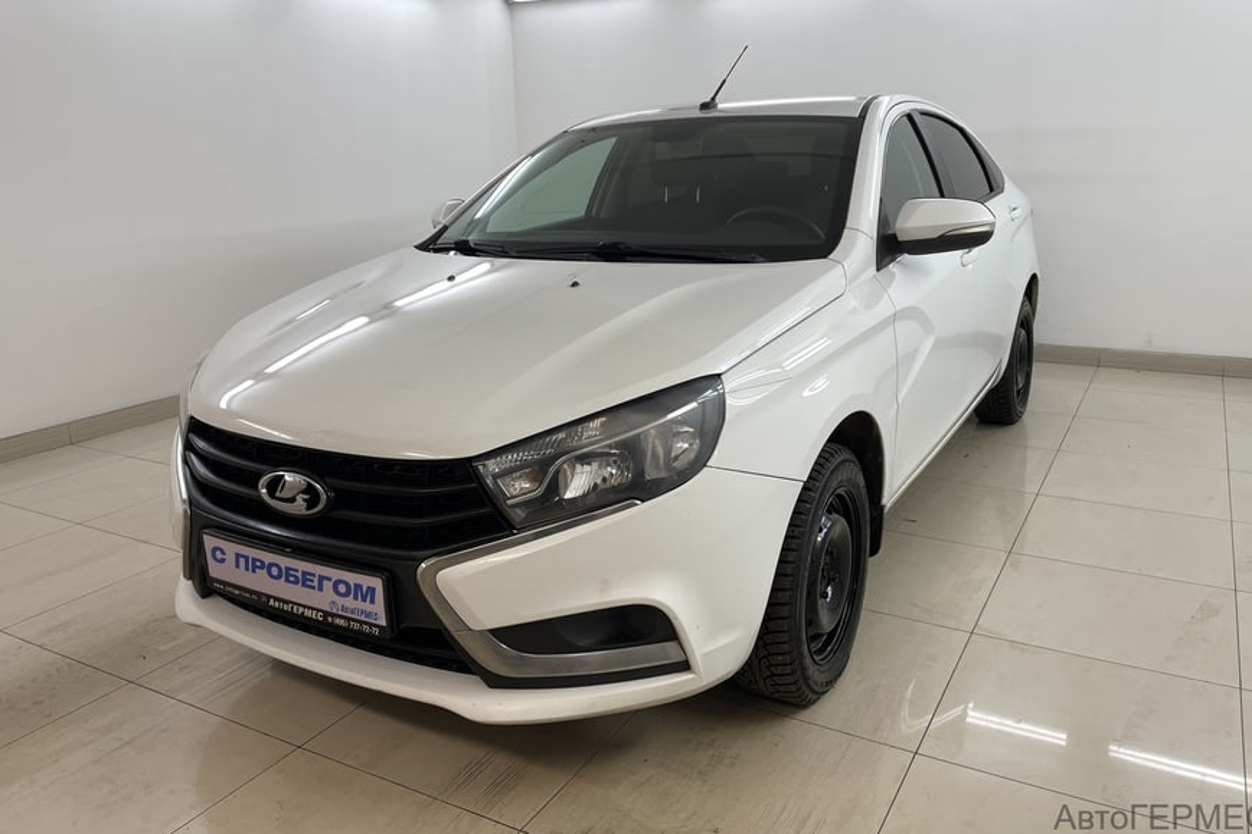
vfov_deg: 46.3
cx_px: 635
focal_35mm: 28
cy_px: 359
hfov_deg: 65.5
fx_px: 974
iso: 50
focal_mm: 4.2
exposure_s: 1/100
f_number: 1.6
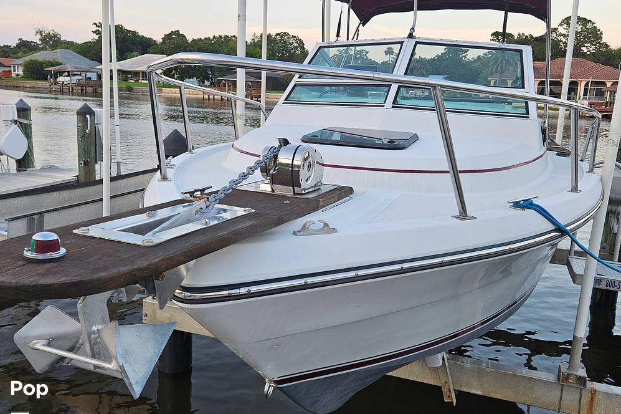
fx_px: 414
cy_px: 196
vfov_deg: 53.1
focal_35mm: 24
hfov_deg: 73.8
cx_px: 310
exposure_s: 1/120
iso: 32
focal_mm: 5.4
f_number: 1.8
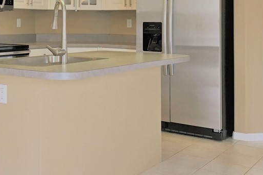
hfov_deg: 32.4
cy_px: 12
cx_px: 50
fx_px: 438
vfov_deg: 22.0
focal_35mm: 60
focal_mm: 4.15
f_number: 2.2
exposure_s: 1/30
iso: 50
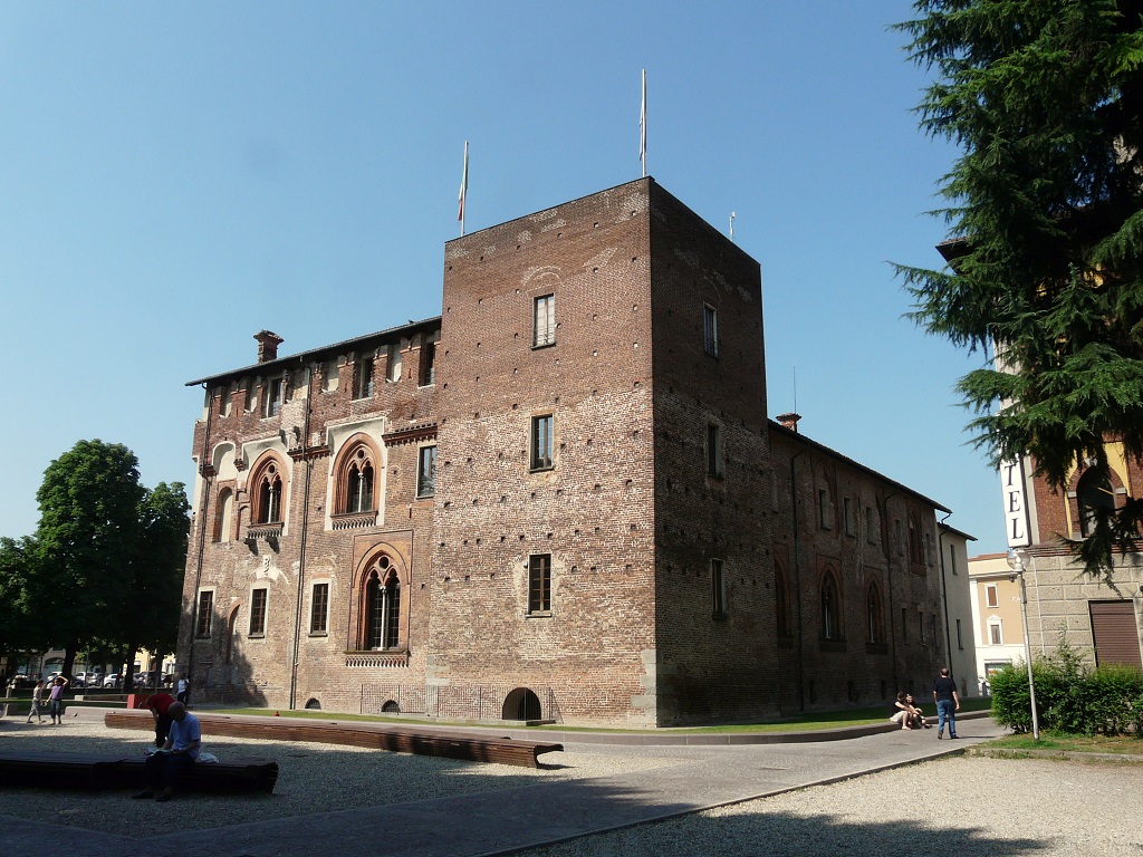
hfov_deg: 61.7
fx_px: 958
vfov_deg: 48.2
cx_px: 572
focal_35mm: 29
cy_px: 428
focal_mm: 4.7
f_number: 5.6
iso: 100
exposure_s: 1/400
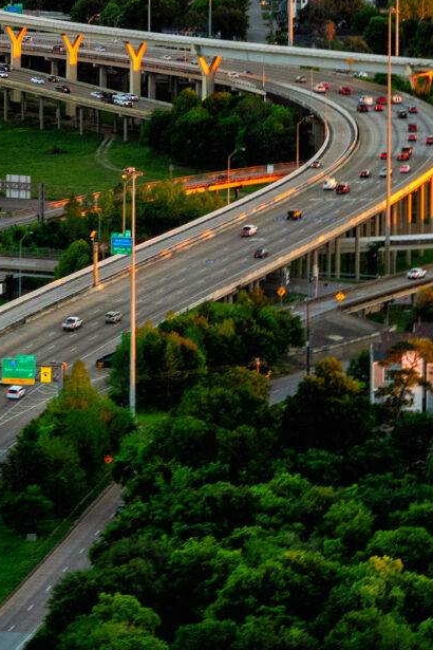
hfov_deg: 6.0
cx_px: -76
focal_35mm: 229
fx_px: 4131
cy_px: -197
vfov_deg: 8.8
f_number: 5
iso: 320
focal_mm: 55
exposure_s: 1/200
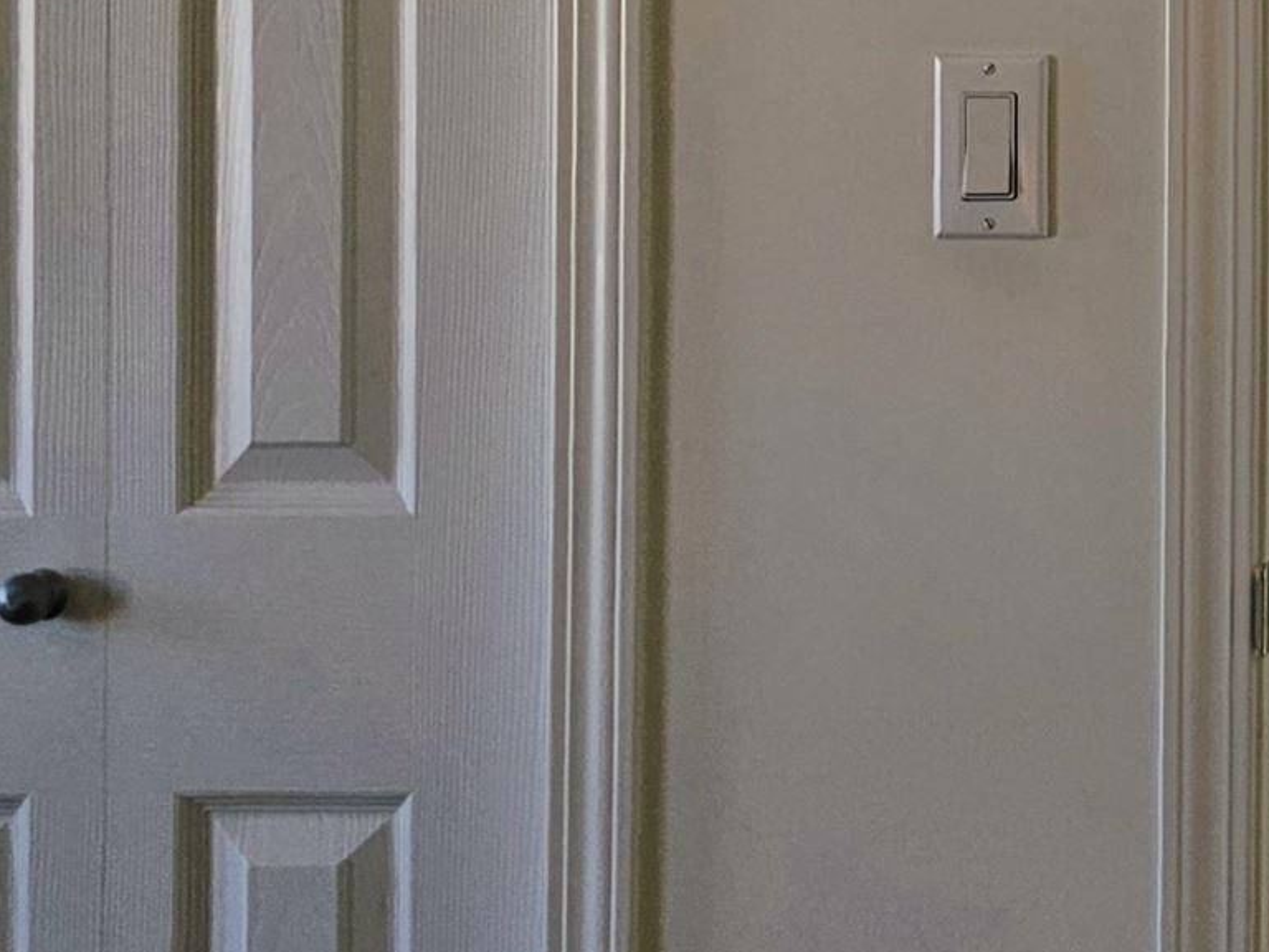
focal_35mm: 92
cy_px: -16
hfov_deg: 18.5
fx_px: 3373
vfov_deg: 15.7
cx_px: 1981
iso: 12
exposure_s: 1/120
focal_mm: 6.3
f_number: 1.7
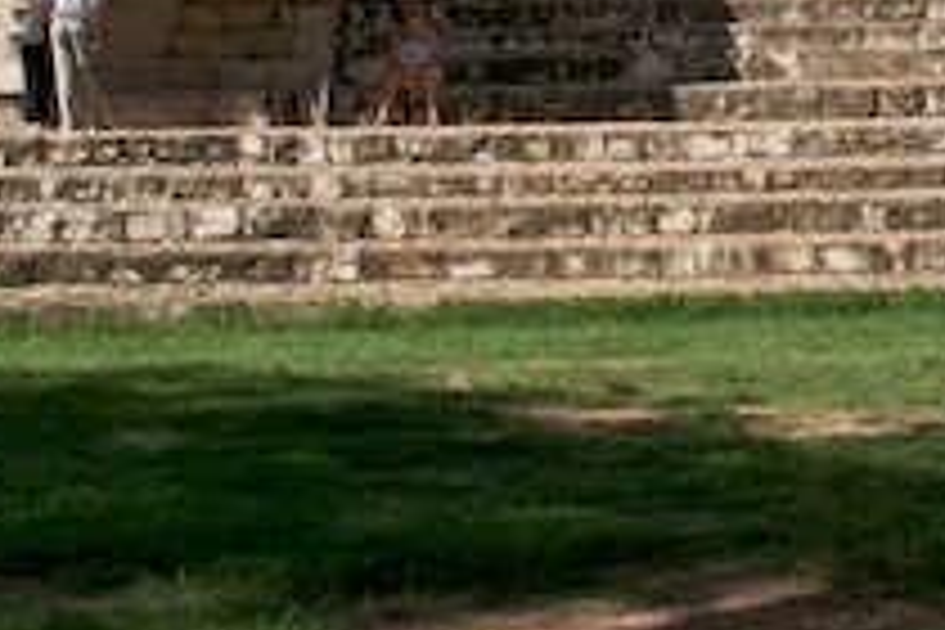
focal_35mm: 77
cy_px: -166
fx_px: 2021
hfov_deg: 25.3
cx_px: 886
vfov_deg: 16.8
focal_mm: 18
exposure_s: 1/400
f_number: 10
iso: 320
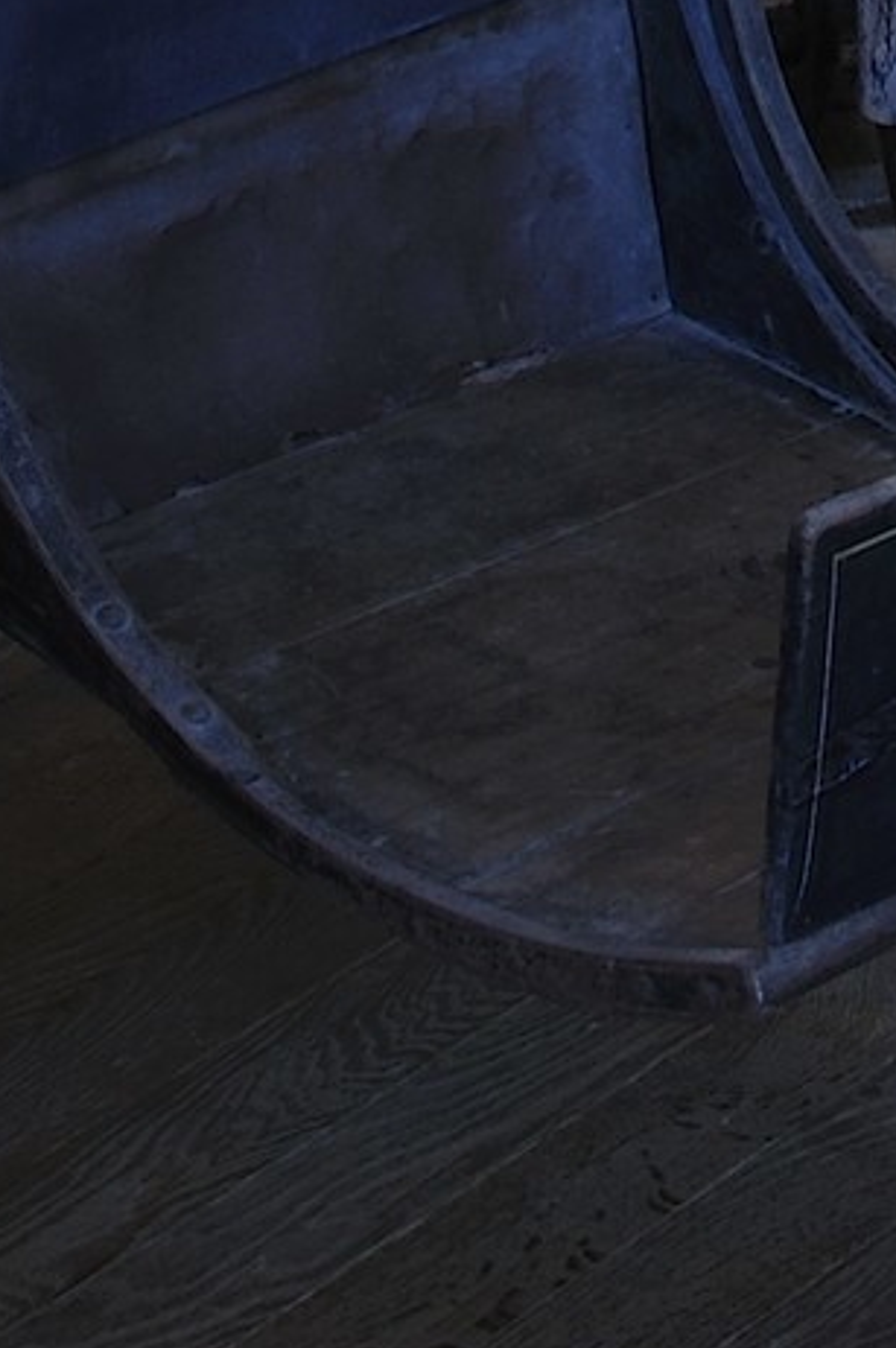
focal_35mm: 151
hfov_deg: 8.9
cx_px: 1223
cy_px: -1848
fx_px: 5650
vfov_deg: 11.4
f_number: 20
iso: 200
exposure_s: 2
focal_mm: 29
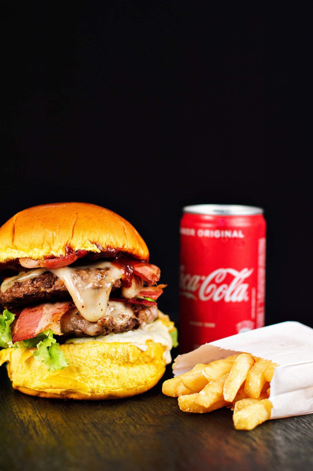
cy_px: 236
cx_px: 156
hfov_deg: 18.1
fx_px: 980
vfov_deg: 27.0
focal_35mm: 75
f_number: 3.2
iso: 200
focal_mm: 50
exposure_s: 1/100
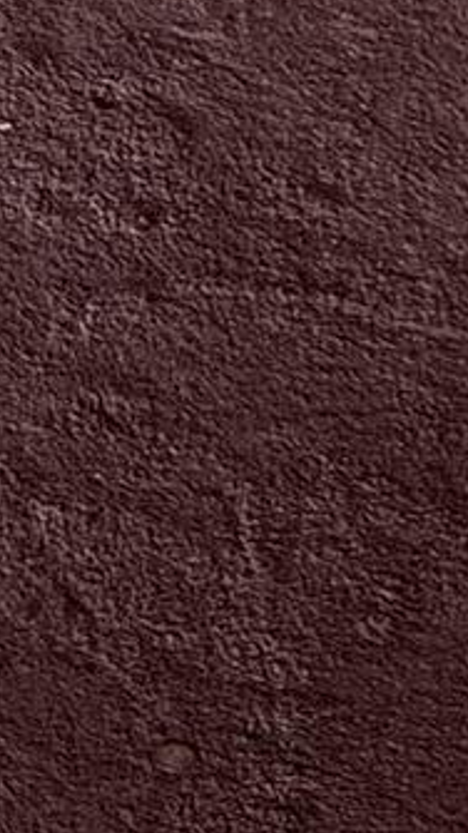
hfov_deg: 5.0
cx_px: -401
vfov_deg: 7.9
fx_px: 5304
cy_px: -1589
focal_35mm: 240
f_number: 1.78
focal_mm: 6.76
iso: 1000
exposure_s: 1/40
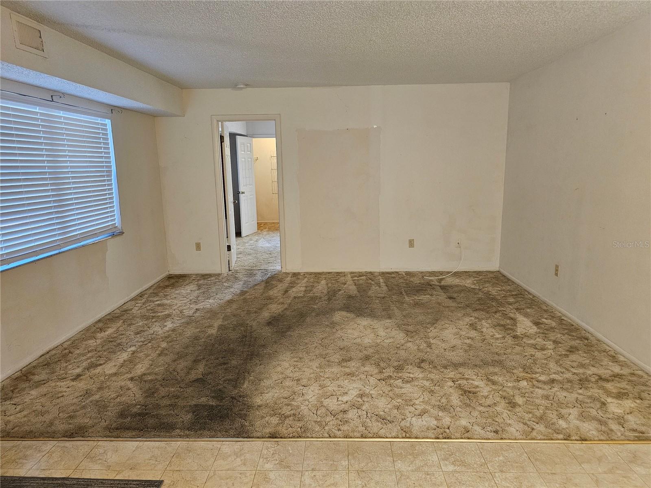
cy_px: 244
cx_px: 326
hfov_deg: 73.9
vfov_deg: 58.9
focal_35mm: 23
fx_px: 433
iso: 640
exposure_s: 1/120
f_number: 1.7
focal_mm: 6.3
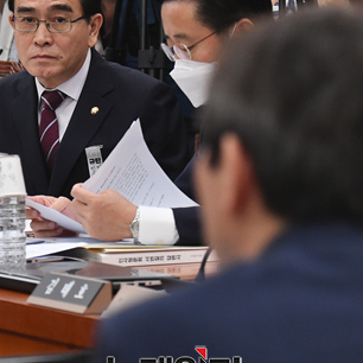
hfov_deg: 5.0
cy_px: 168
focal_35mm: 347
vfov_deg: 5.0
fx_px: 4117
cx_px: 170
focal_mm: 195
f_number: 7.1
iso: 4000
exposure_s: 1/250
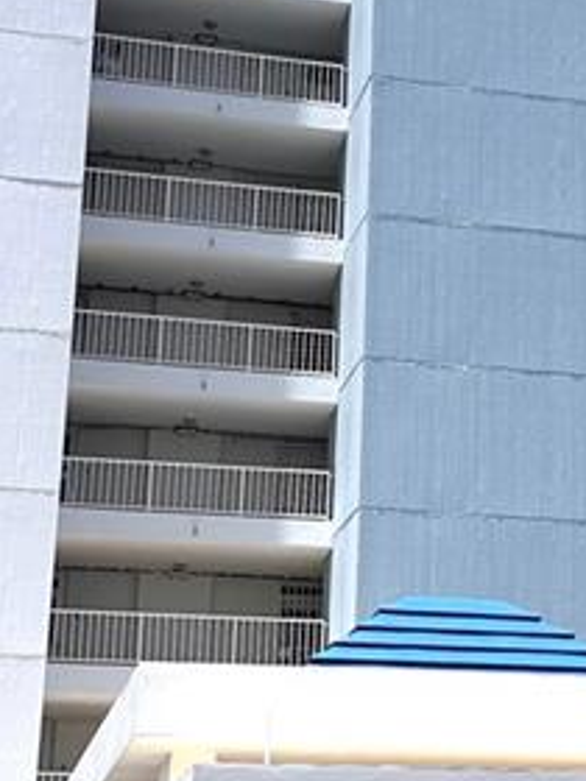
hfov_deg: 13.9
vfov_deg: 19.0
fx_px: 2325
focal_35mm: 103
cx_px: 714
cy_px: 296
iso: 80
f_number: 1.78
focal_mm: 6.86
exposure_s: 1/6623
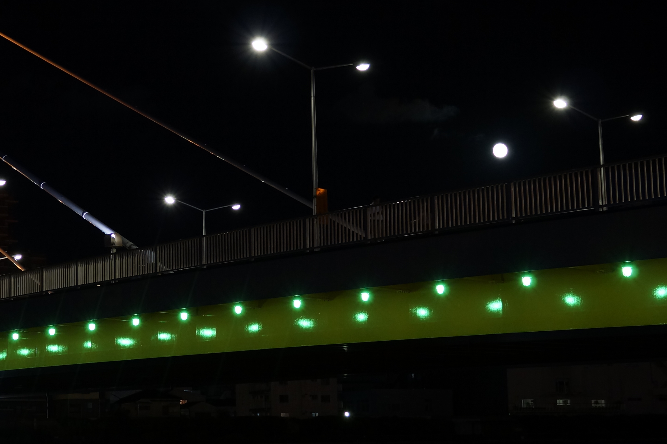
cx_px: 174
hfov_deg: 26.7
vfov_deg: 18.2
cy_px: 214
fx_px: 1389
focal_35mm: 75
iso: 400
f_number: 4
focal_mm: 24
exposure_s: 1/13
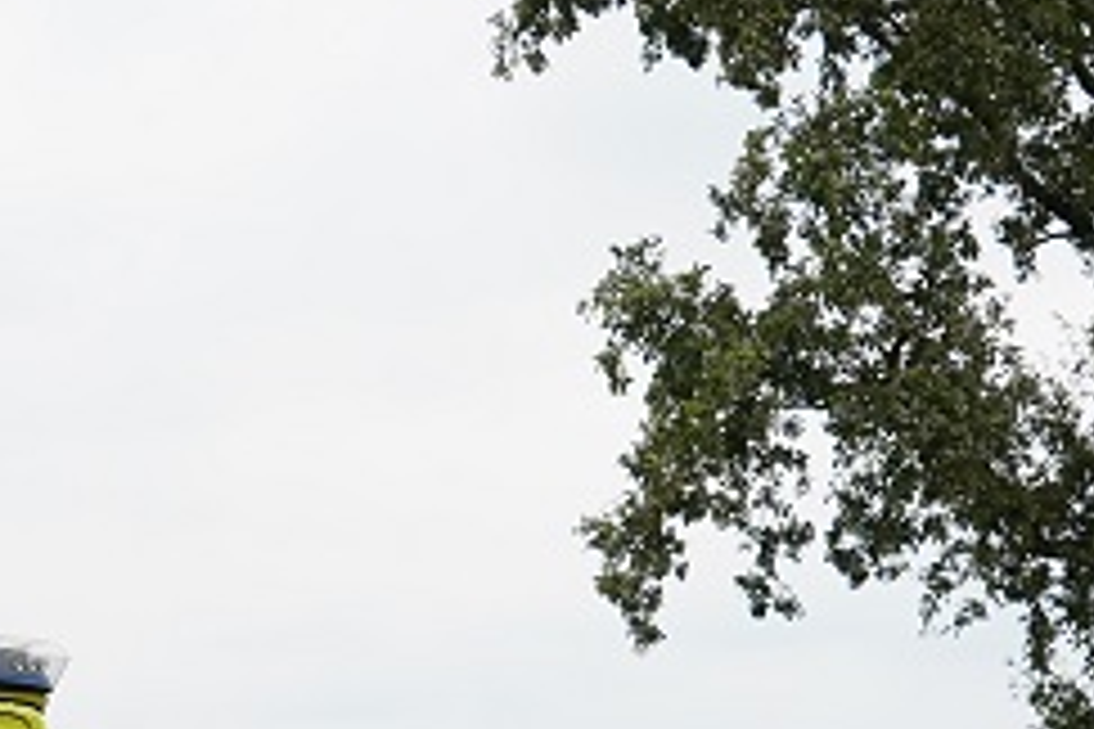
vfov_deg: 8.0
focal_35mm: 169
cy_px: 1012
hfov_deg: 12.1
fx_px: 5135
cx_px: 54
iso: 400
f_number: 8
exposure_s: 1/160
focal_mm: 41
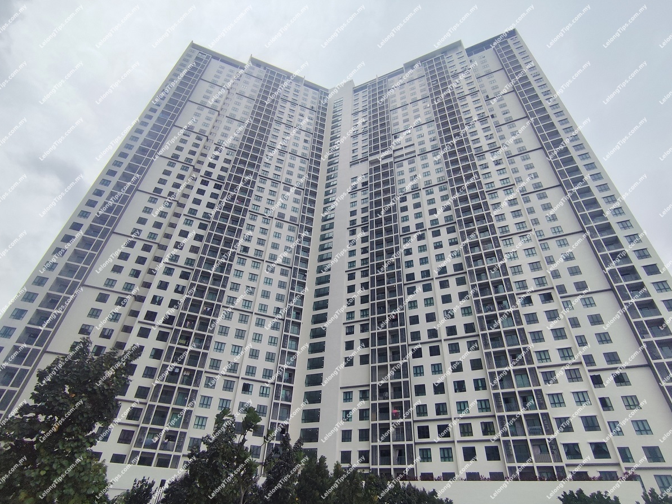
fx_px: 330
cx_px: 333
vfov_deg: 74.7
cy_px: 266
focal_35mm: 17
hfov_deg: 91.0
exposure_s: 1/3349
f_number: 2.2
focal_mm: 1.65
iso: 50
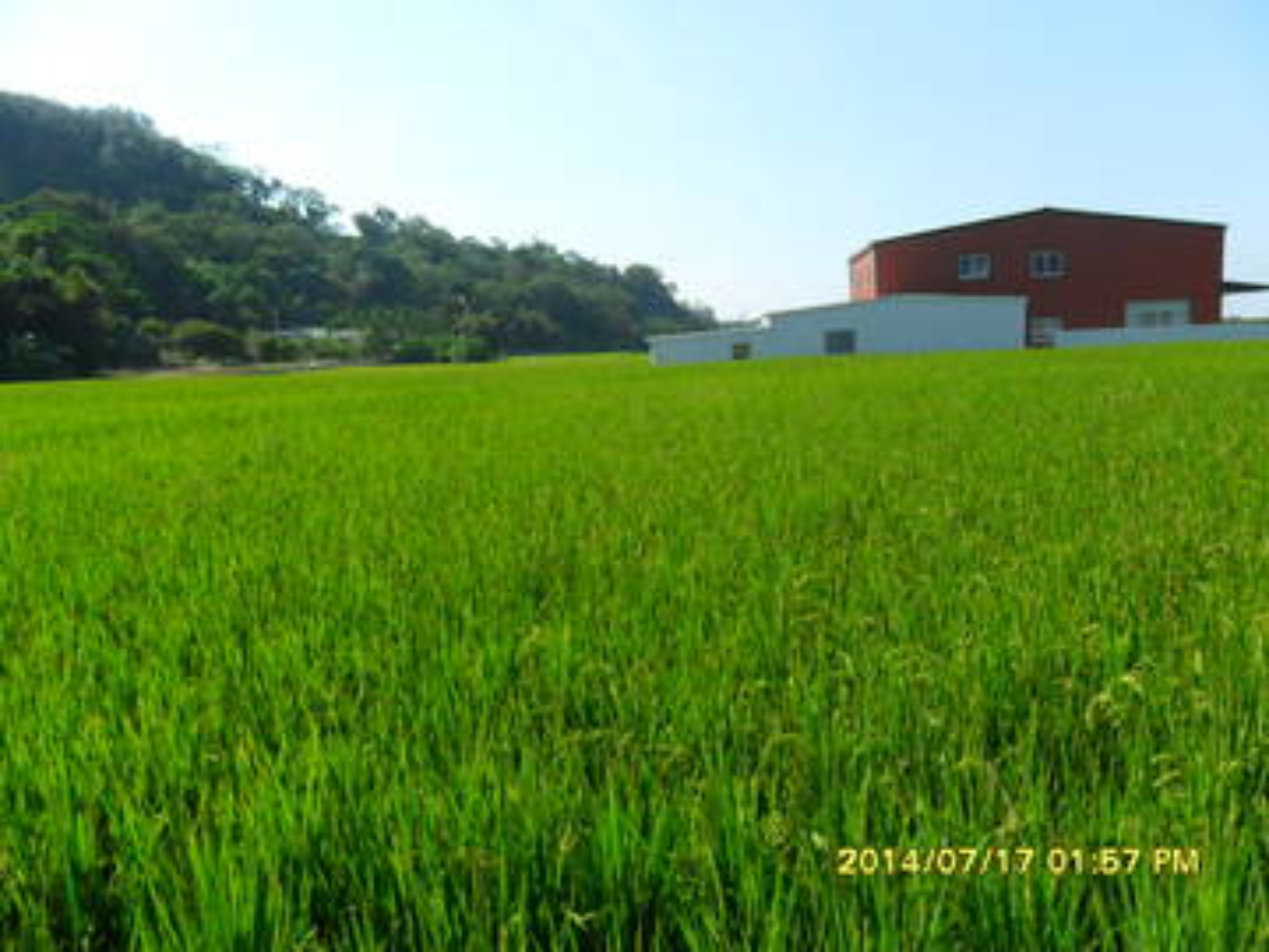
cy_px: 476
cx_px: 634
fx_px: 990
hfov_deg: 65.3
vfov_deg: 51.4
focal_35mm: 27
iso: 100
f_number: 3.5
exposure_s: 1/1000
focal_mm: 4.9
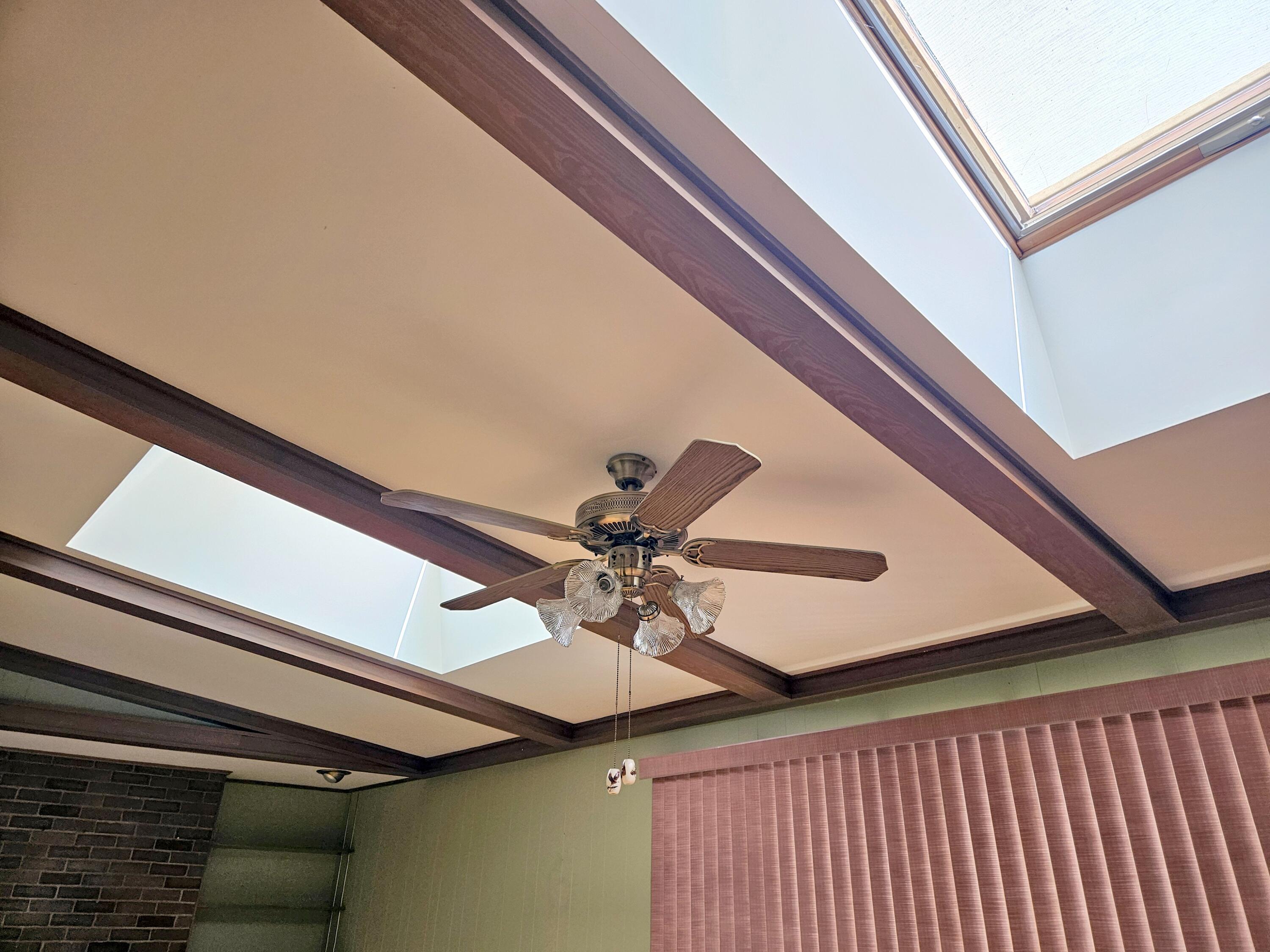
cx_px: 635
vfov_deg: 58.9
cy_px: 476
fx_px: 844
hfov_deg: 73.9
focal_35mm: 23
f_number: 1.8
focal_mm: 5.4
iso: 160
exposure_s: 1/207
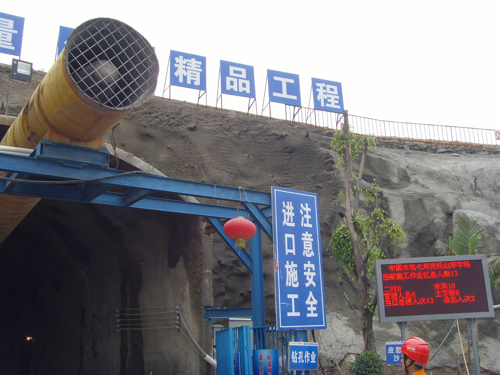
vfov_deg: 36.8
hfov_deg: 47.9
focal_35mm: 39
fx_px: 563
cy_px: 188
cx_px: 250
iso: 100
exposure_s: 1/350
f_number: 3.5
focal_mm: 6.6
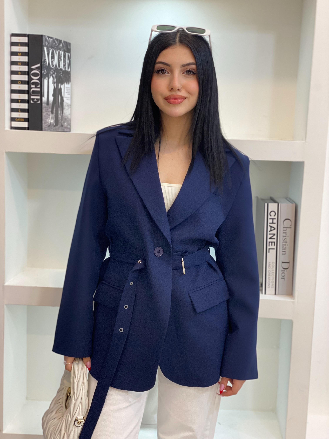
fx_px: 659
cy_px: 220
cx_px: 164
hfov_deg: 28.0
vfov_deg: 36.8
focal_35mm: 52
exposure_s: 1/100
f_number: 2
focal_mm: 6
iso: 160
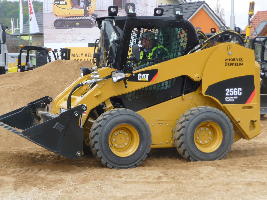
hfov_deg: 19.1
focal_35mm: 103
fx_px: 794
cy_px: 100
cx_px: 134
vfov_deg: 14.4
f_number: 4.7
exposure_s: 1/200
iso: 100
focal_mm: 17.5
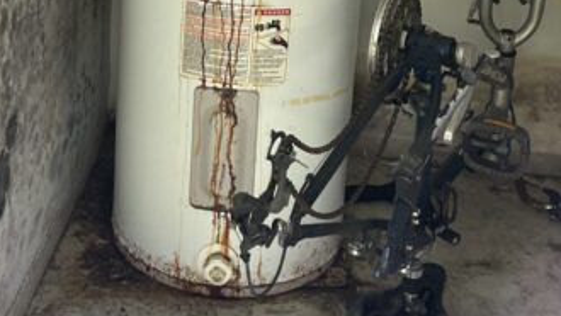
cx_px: 173
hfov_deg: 31.5
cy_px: -63
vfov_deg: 17.4
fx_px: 982
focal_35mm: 66
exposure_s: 1/121
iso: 125
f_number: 1.6
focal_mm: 5.1
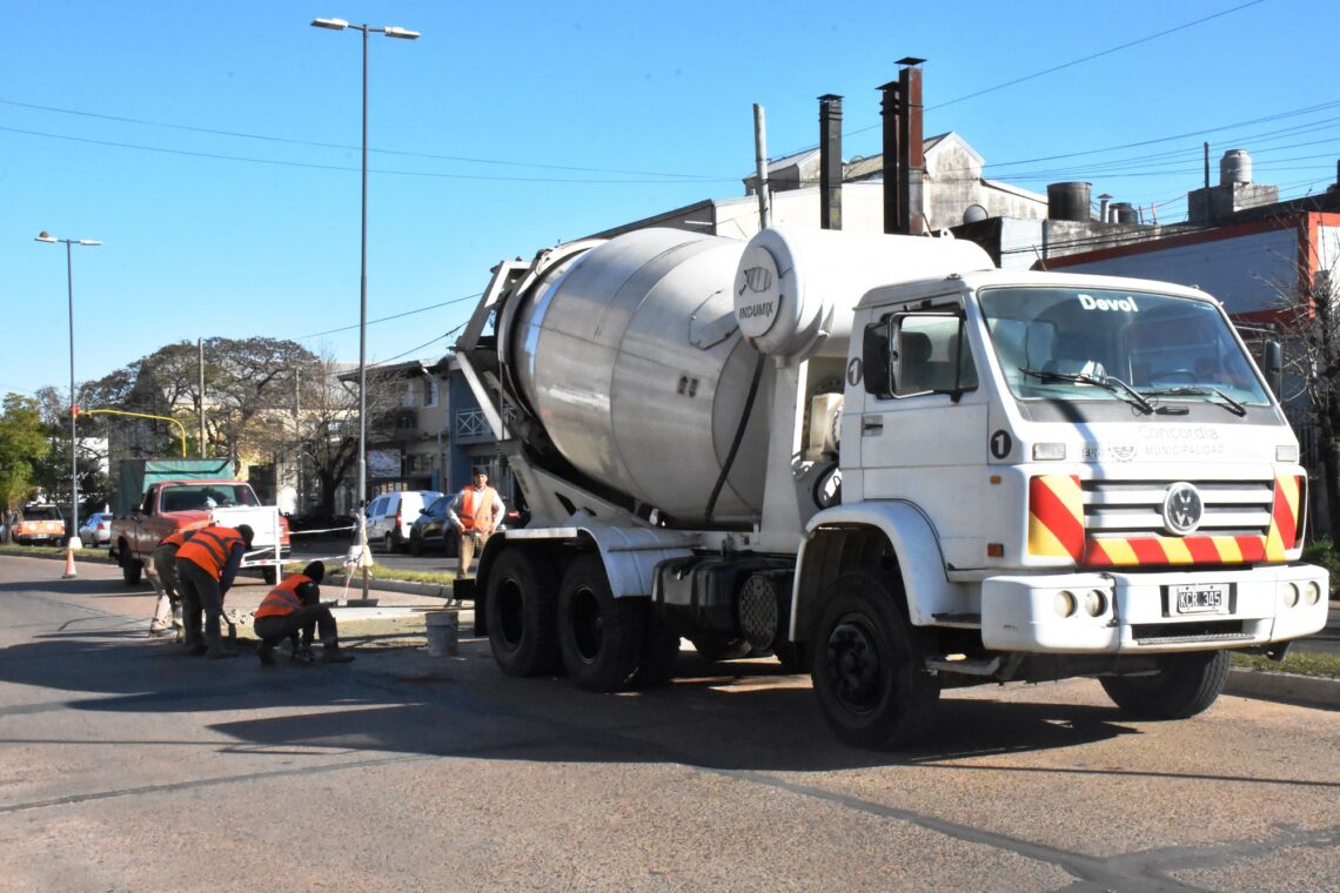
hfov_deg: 41.1
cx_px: 670
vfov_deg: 28.1
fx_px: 1787
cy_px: 446
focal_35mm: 48
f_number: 22
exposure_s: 1/2000
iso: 8000
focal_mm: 32
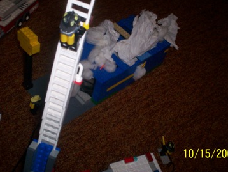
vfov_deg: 32.2
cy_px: 74
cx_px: 110
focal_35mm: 45
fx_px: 297
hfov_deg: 42.0
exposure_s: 1/60
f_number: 4.5
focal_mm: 6
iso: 140
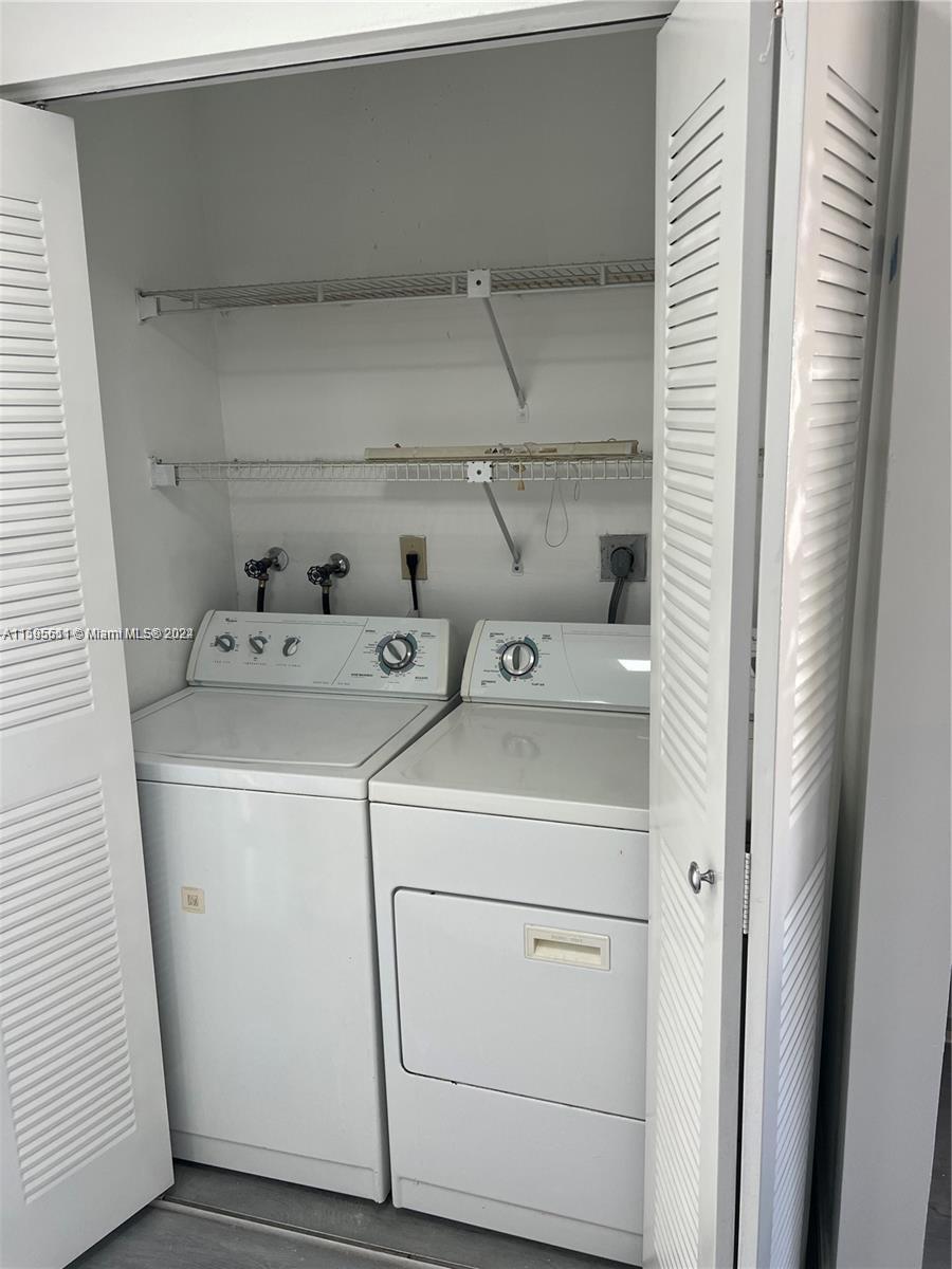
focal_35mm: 26
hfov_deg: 53.1
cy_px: 634
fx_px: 953
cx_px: 476
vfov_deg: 67.3
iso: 64
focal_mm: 5.7
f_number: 1.5
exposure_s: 1/120
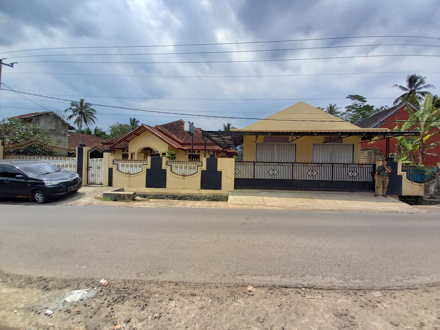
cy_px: 165
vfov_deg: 89.9
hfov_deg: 106.2
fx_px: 165
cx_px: 220
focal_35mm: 13
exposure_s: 1/1246
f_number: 2.2
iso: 50
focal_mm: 1.42
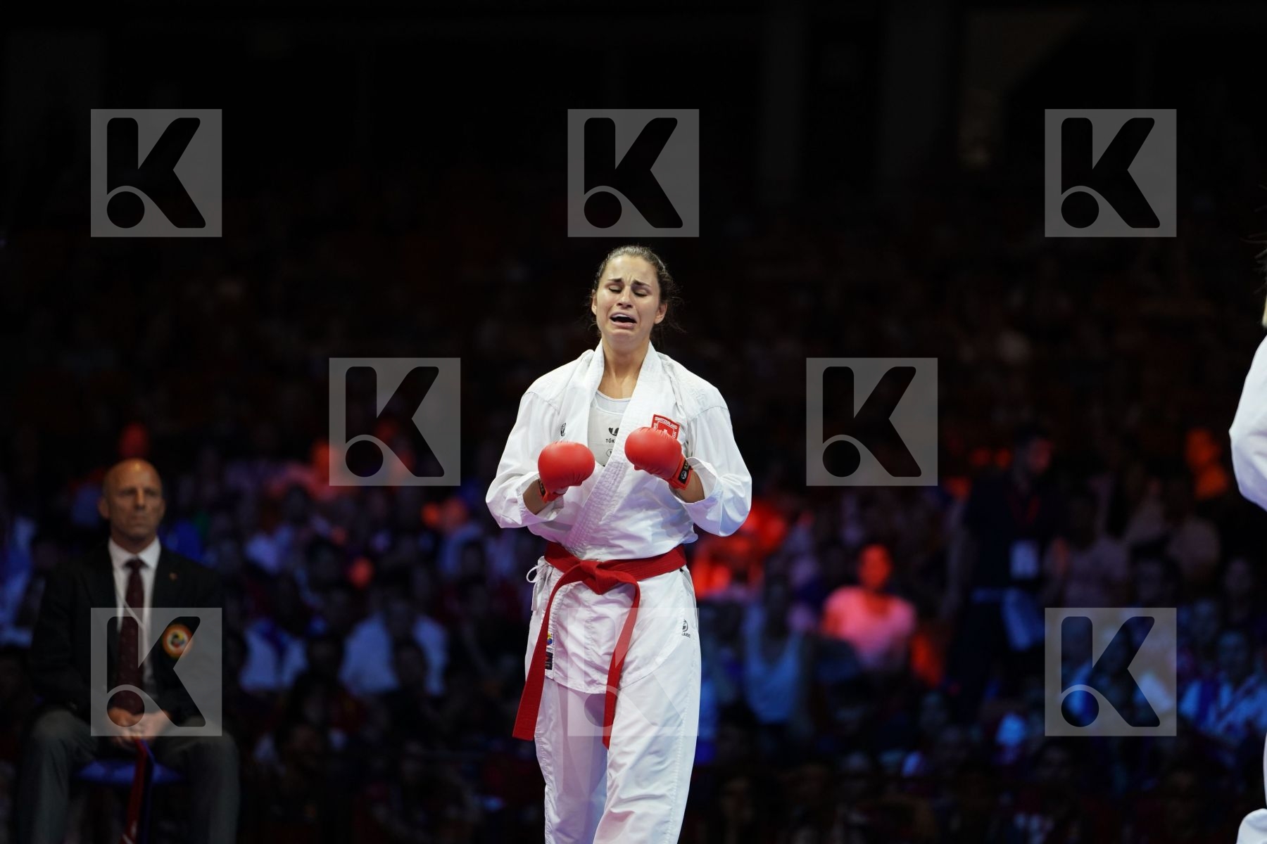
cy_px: 422
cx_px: 634
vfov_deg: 6.9
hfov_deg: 10.3
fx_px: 7038
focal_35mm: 200
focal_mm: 200
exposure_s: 1/1000
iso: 1250
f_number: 2.8
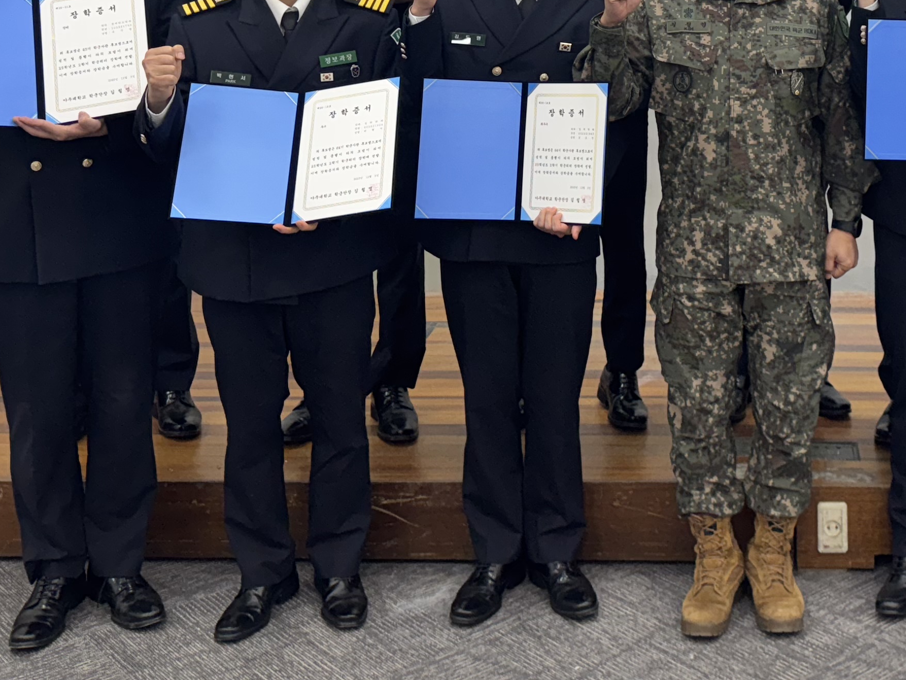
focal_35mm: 55
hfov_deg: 33.9
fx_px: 1440
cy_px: -12
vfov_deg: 25.2
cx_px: 726
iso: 125
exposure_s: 1/120
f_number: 1.78
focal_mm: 6.76
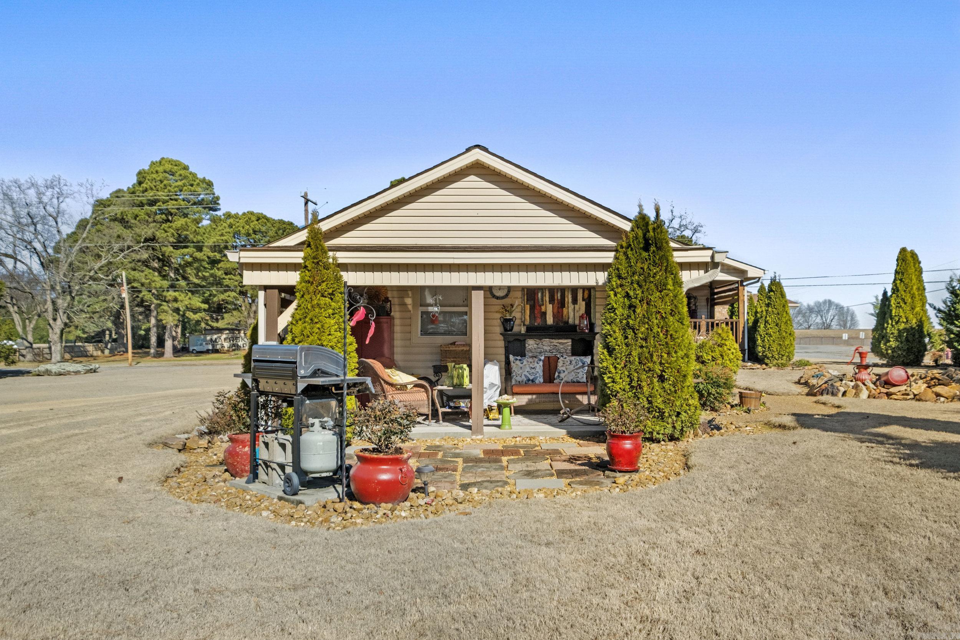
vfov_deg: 47.9
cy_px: 320
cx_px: 480
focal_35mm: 27
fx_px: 720
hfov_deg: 67.4
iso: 800
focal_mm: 18.2
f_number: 5.6
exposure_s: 1/640
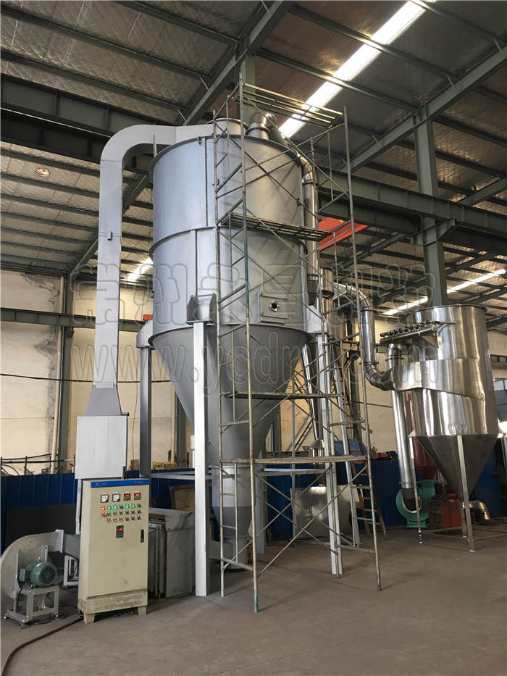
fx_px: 566
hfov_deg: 48.2
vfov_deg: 61.7
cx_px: 254
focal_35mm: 29
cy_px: 338
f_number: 2.2
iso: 32
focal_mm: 4.15
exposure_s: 1/17
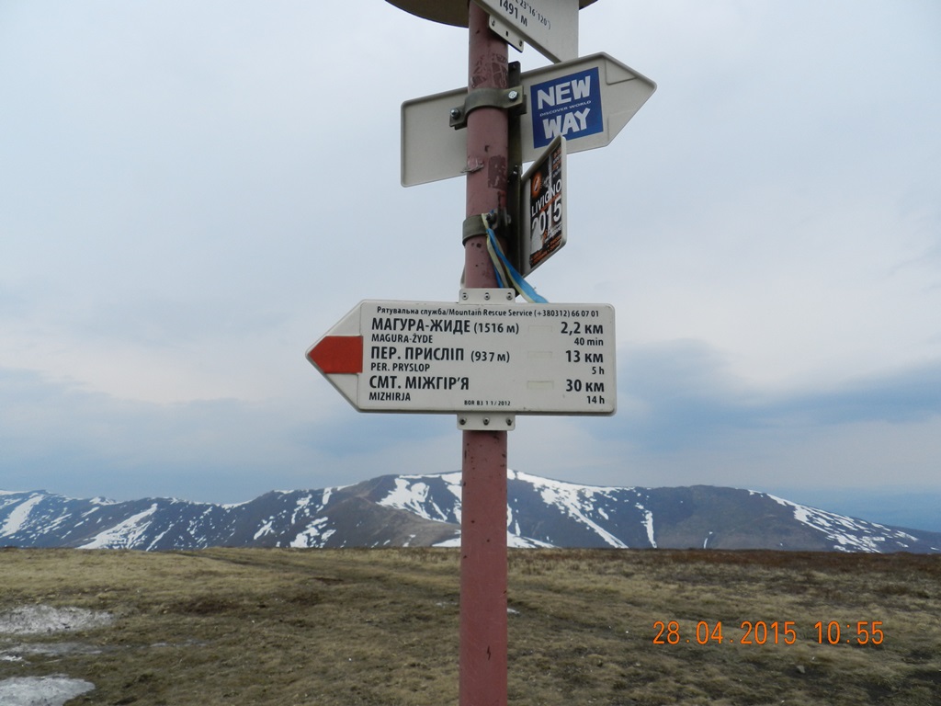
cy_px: 353
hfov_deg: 73.9
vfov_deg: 58.9
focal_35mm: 23
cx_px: 470
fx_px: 625
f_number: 4
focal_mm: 4
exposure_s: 1/800
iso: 160
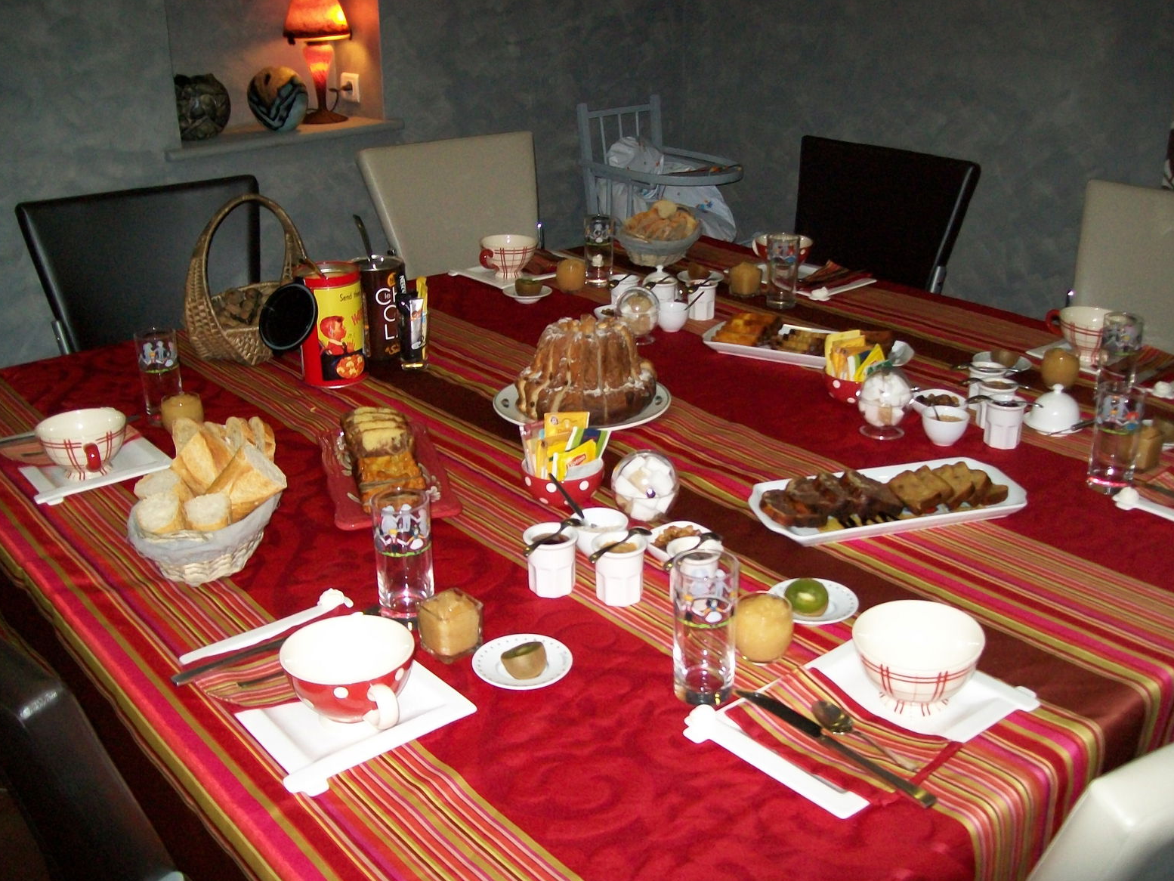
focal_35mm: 35
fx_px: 1187
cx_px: 583
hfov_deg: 52.6
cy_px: 437
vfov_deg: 40.7
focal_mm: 6.1
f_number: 2.7
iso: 160
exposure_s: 1/60
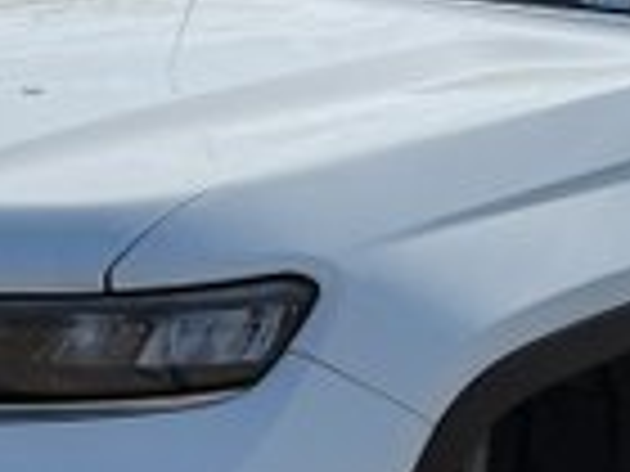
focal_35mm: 108
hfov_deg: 18.0
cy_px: 339
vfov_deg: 13.7
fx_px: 1966
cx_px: 511
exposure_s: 1/6711
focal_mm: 6.76
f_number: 1.78
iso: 80
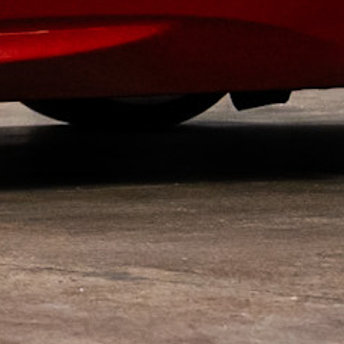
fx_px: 2530
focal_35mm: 225
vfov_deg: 7.7
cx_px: -387
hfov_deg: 7.4
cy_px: -68
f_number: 3.2
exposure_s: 1/160
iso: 2000
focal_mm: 31
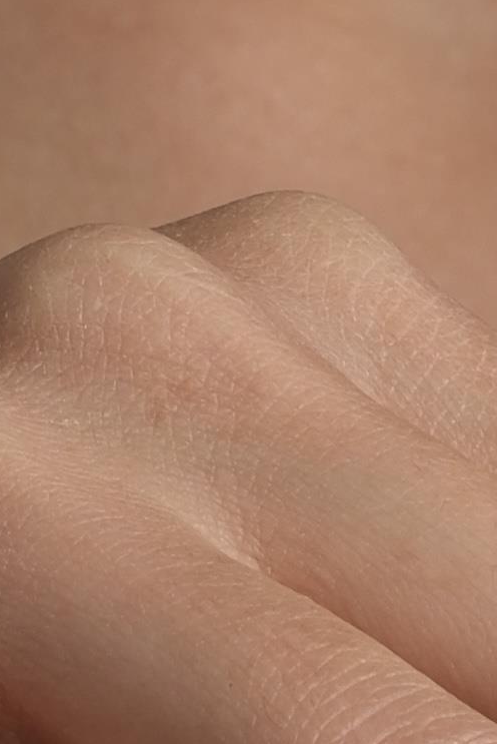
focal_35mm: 599
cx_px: 737
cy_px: 1677
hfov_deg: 2.3
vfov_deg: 3.4
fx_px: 12398
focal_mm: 80
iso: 160
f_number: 10
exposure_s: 1/200
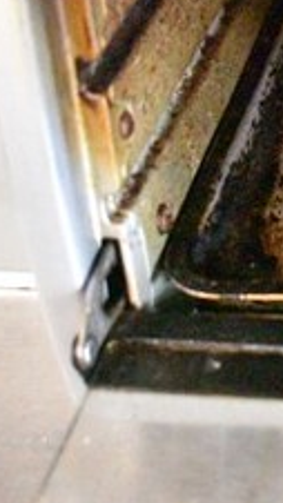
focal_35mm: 102
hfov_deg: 10.4
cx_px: 648
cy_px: 67
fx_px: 1362
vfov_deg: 20.6
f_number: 3.8
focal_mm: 24
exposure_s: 1/160
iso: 25600
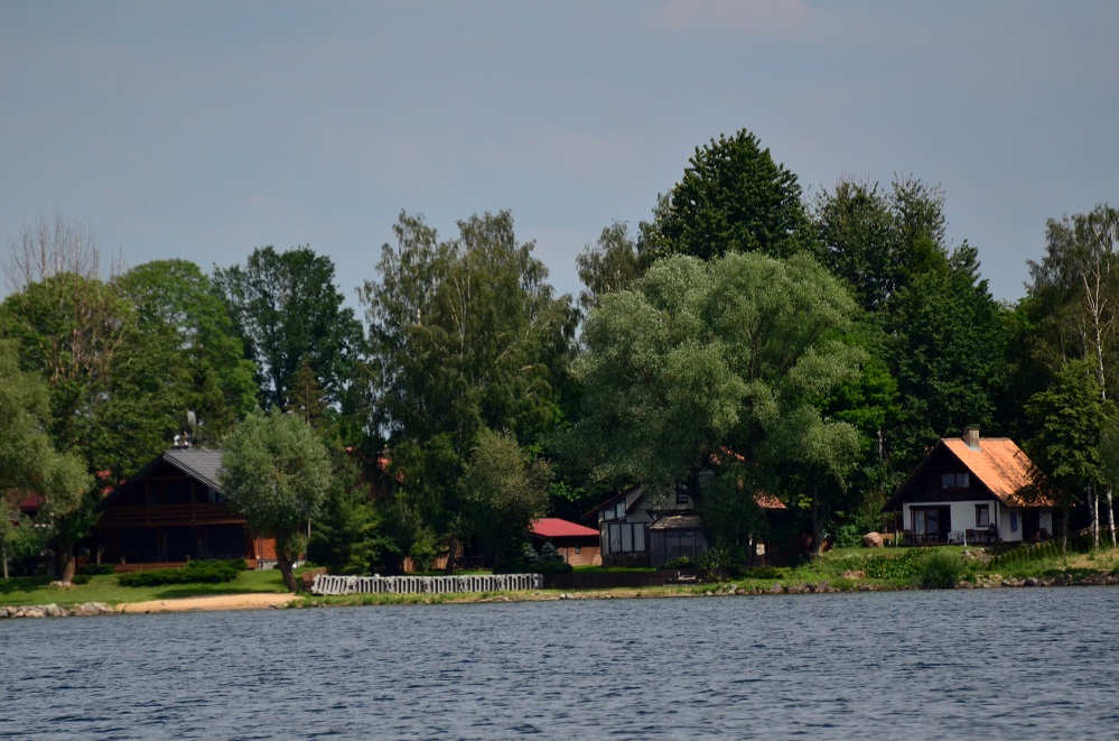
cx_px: 560
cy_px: 370
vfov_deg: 3.0
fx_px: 13954
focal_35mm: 450
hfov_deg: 4.6
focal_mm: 300
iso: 1000
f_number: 5.6
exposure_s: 1/8000
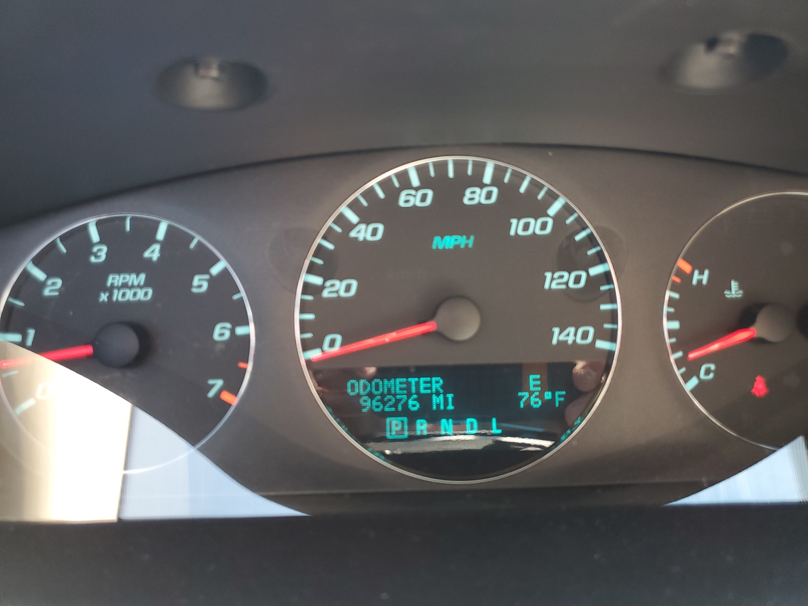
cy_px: 303
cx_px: 404
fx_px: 607
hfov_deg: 67.3
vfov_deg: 53.1
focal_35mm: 26
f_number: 1.5
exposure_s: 1/60.2
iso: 63
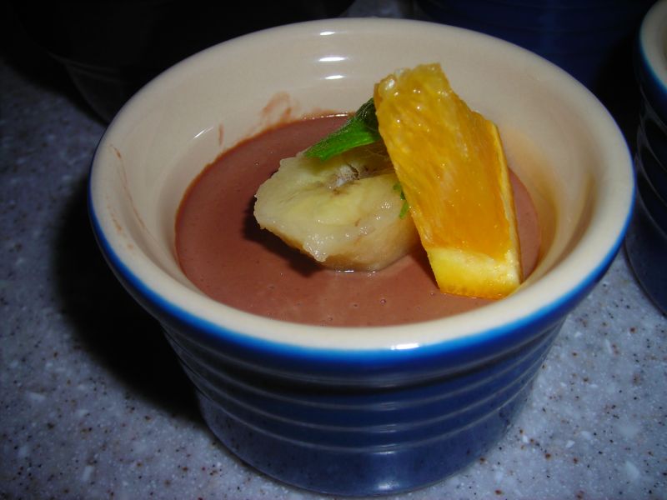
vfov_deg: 35.1
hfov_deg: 45.8
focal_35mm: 41
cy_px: 250
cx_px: 334
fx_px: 790
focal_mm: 6.8
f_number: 6.6
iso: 50
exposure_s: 1/60.1
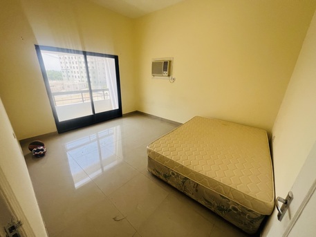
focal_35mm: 13
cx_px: 158
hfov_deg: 106.2
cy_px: 118
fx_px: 119
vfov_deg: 89.9
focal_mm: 1.57
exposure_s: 1/99
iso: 100
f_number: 1.8
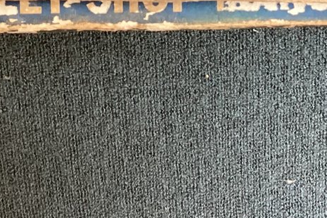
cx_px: 161
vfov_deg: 12.6
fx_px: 954
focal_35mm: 105
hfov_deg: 19.5
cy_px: -66
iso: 250
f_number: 2.4
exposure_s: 1/40
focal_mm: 3.3
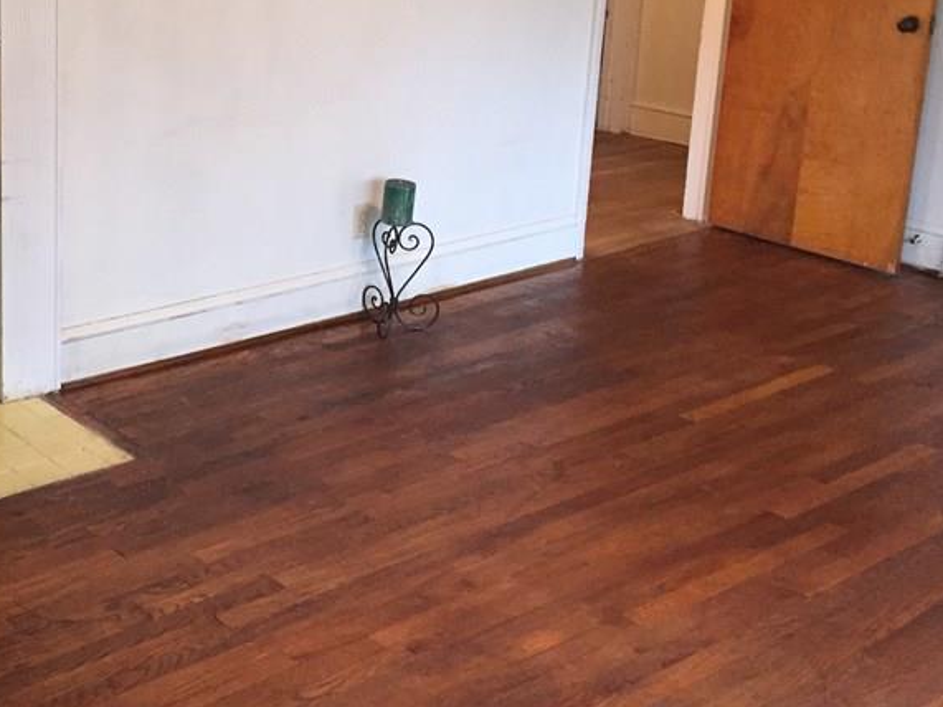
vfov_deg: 27.6
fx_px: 1416
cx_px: 163
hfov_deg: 35.4
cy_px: 180
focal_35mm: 52
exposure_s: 1/24
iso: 250
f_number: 2.2
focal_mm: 4.15
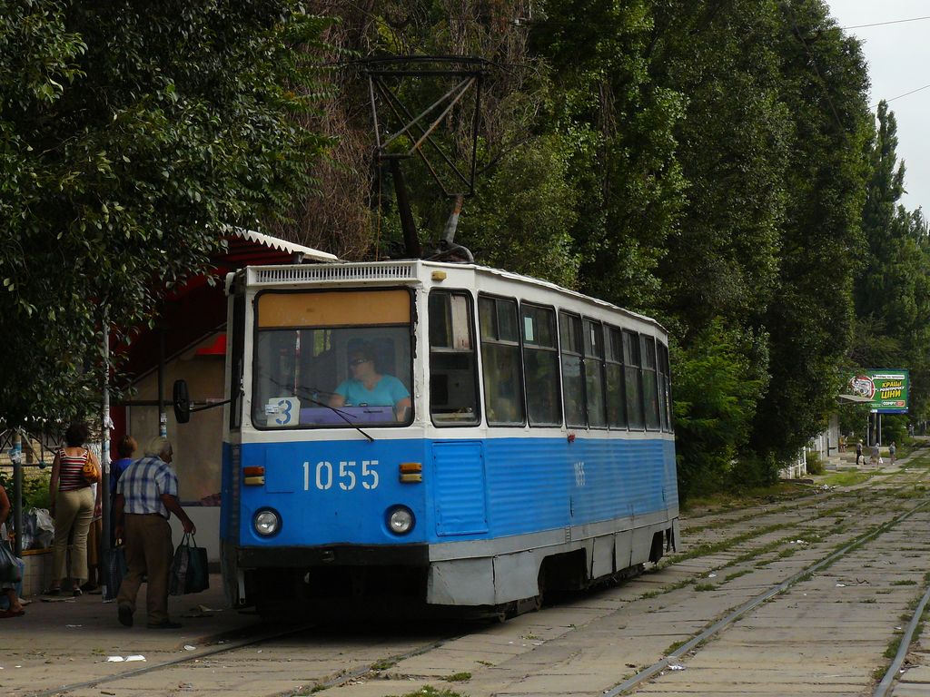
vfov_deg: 14.2
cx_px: 465
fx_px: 2794
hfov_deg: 18.9
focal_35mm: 104
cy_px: 348
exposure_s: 1/640
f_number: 5
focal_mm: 17.3
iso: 200
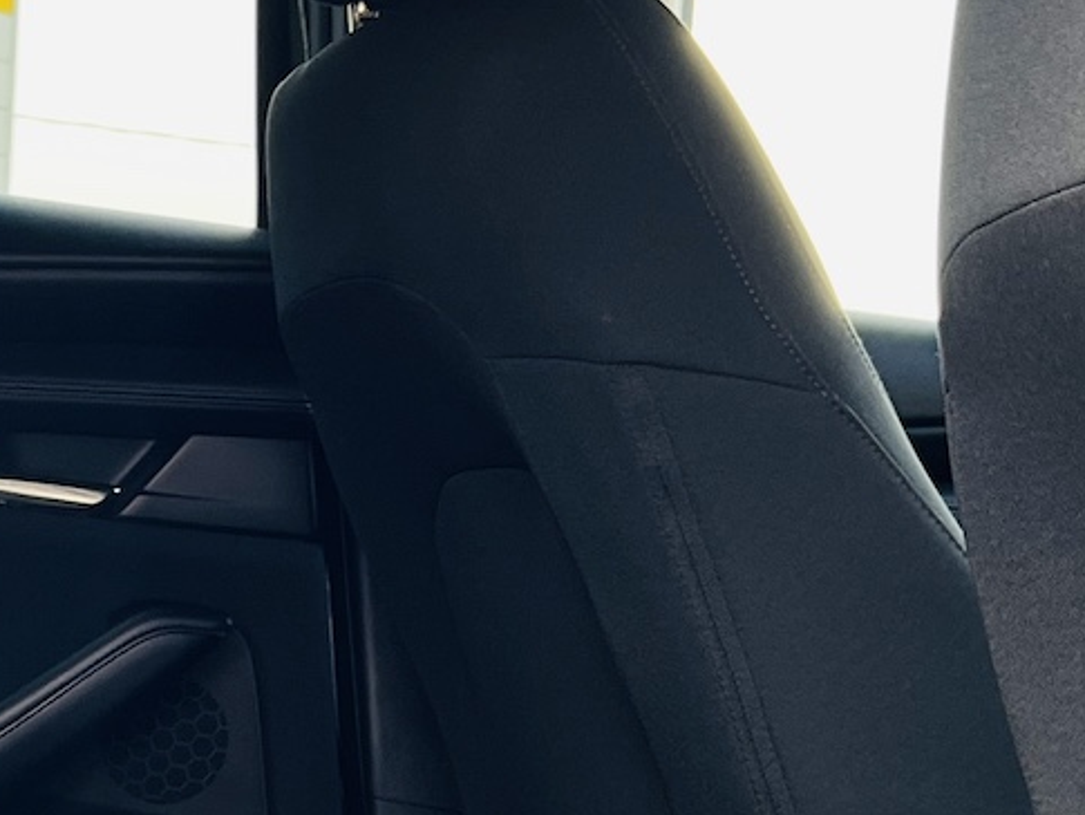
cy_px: 940
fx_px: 3386
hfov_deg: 17.8
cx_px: 2
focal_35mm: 108
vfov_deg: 13.4
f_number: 1.5
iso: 50
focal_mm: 5.7
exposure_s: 1/121
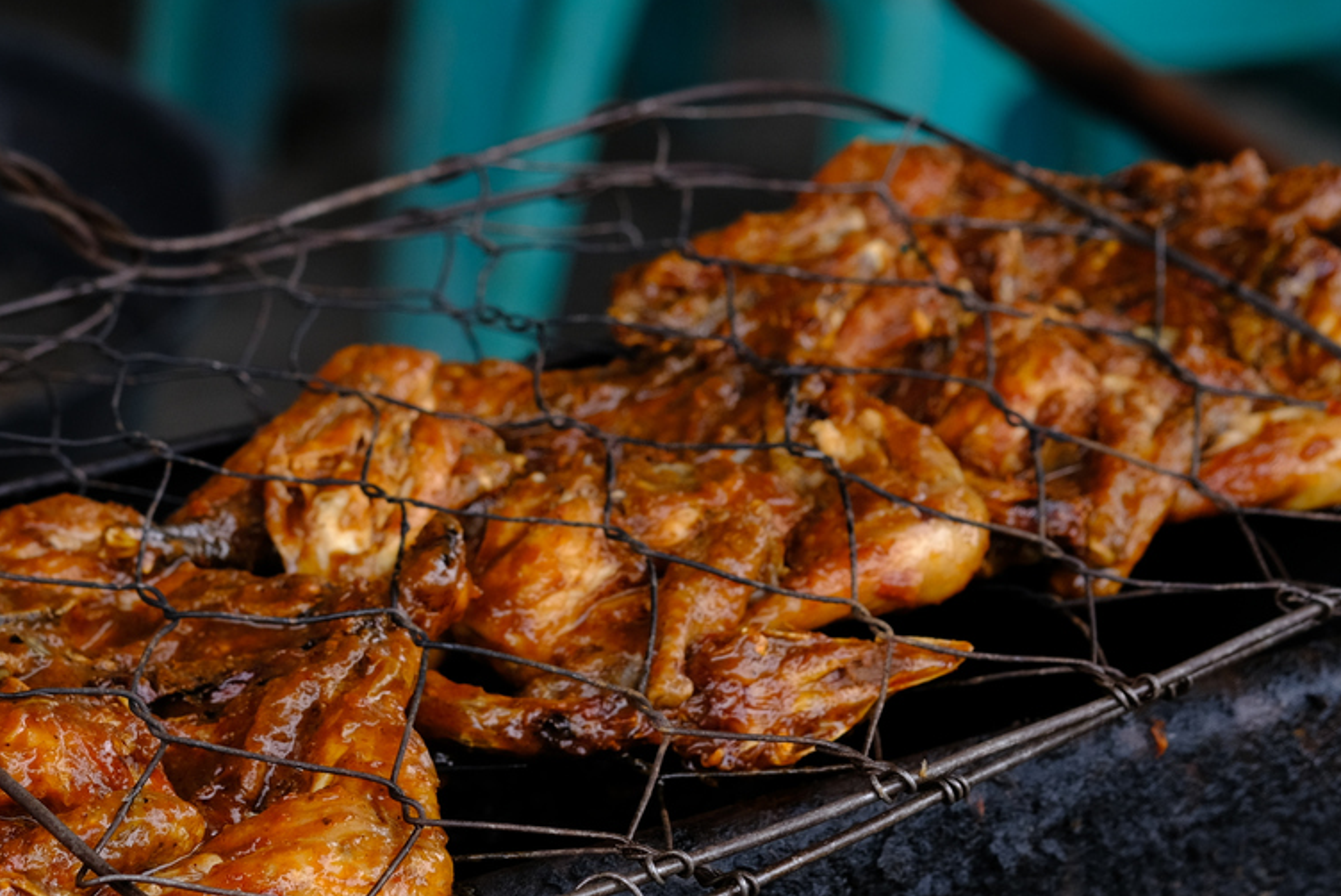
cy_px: 352
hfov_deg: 13.7
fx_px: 5589
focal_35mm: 150
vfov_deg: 9.2
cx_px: 453
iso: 400
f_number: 5.6
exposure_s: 1/170
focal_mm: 60
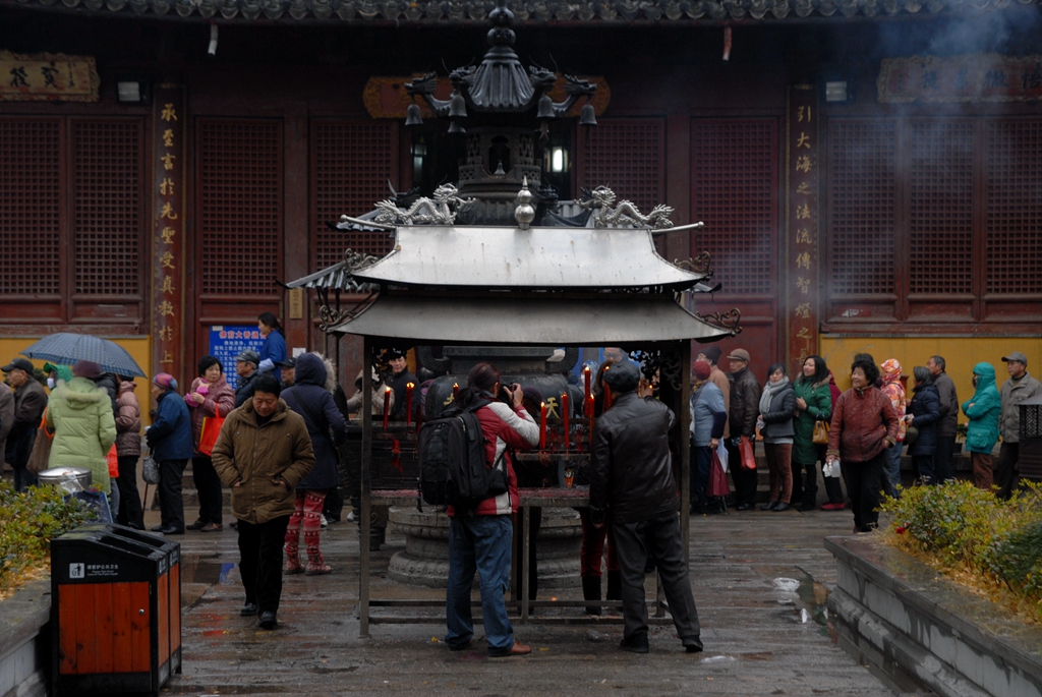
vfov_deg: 28.1
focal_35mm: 48
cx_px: 521
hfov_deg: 41.1
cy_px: 348
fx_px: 1391
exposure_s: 1/90
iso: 200
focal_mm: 32
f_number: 5
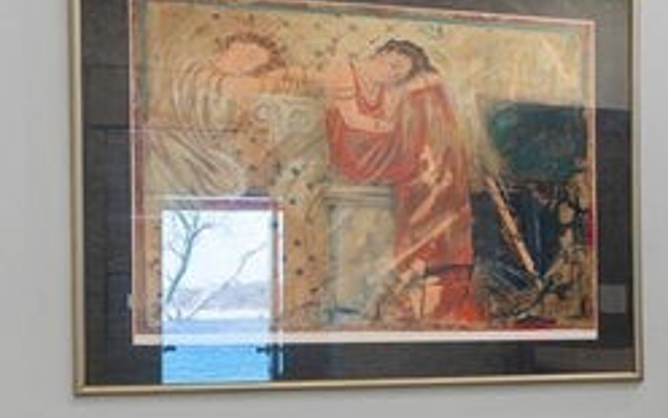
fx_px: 1839
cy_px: 316
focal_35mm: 101
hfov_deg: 15.4
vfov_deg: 12.9
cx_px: 1422
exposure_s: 1/250
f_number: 8
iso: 160
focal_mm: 16
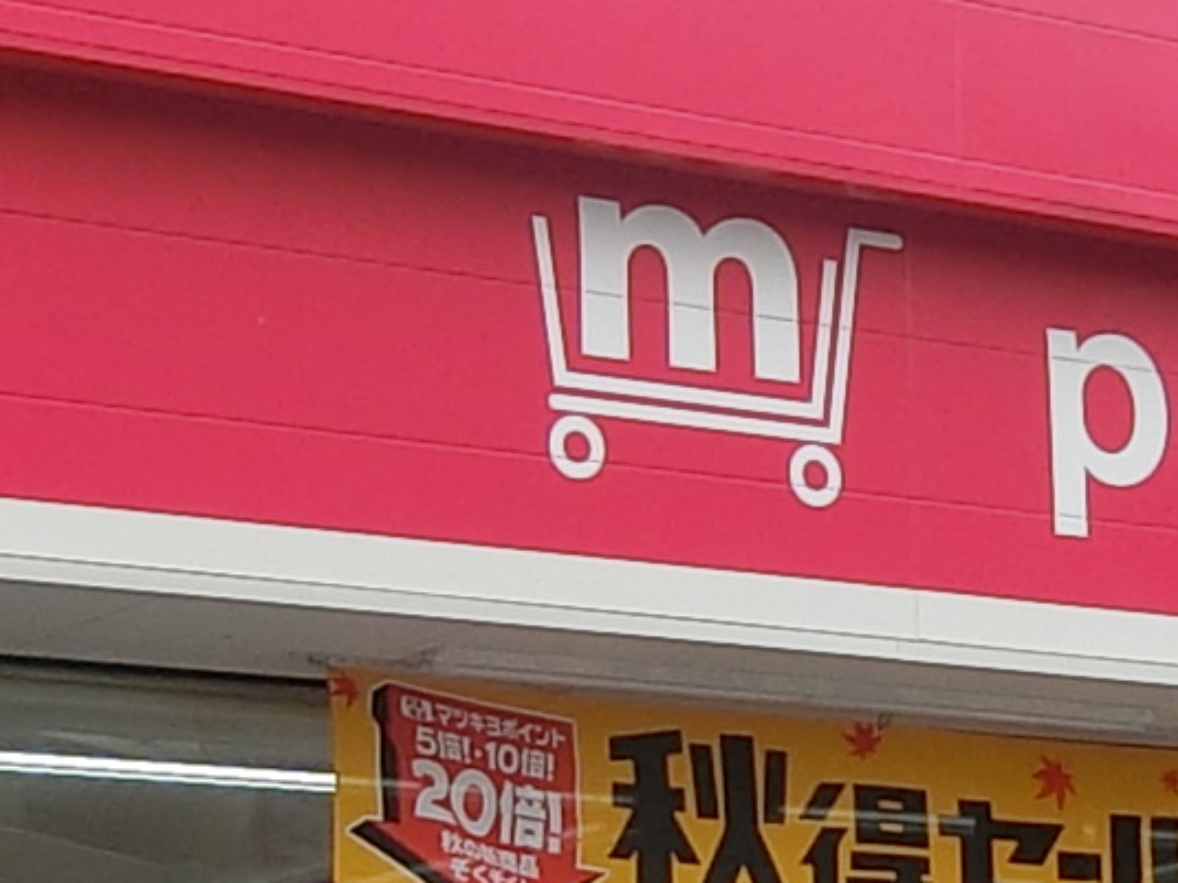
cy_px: 361
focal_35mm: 142
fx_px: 4831
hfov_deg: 13.8
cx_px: 993
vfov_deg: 10.4
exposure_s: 1/640
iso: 80
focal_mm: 4.06
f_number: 2.7
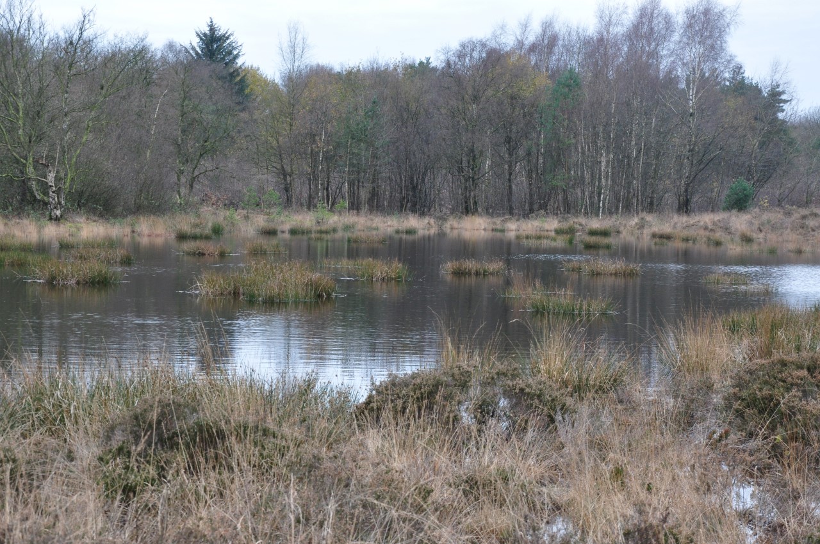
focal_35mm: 99
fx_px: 2252
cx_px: 410
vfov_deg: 13.8
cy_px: 272
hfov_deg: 20.6
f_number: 9
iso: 800
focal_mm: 66
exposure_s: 1/100
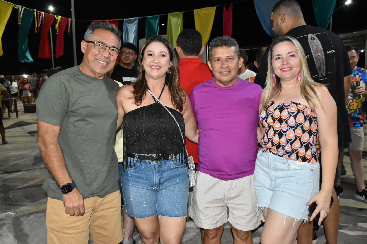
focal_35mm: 34
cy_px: 122
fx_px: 352
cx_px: 184
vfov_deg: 38.4
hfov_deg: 55.1
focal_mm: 23
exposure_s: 1/100
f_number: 4
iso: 3200
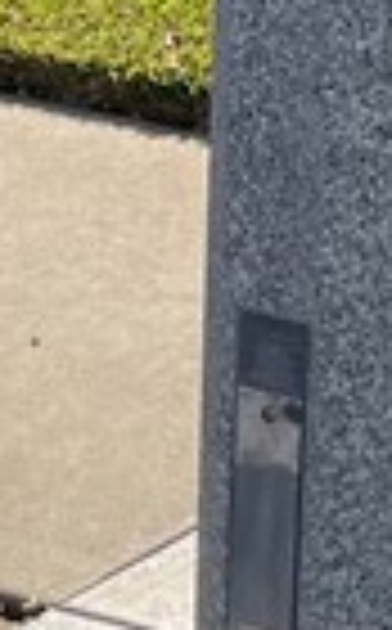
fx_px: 3467
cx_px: 1027
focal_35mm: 202
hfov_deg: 6.1
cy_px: -585
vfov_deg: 9.7
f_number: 1.6
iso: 50
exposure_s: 1/1776
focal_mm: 5.1
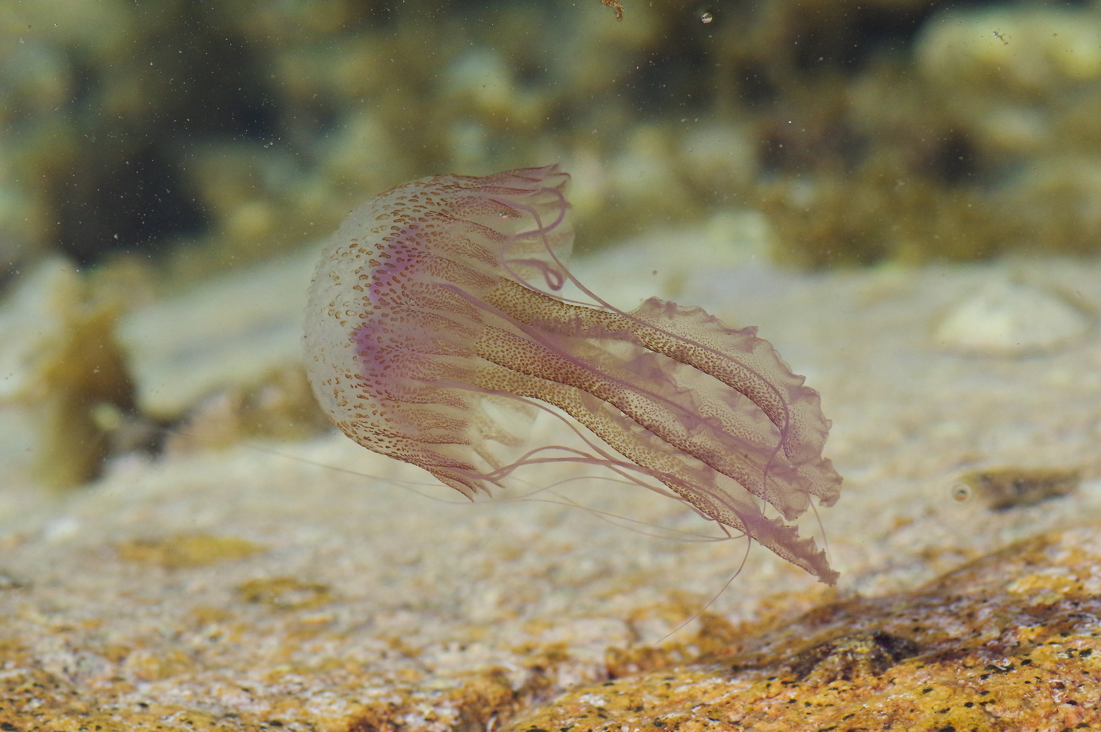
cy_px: 366
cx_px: 550
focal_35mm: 150
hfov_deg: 13.7
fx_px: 4583
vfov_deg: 9.1
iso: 1250
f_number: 7.1
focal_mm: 100
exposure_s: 1/800
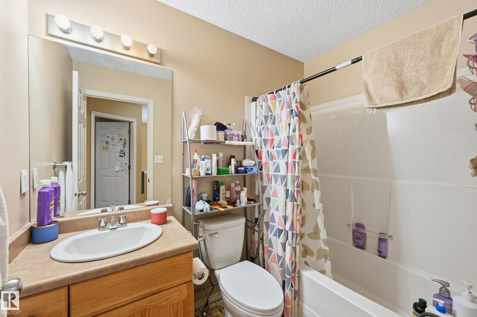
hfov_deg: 104.3
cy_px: 158
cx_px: 238
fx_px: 185
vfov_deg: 81.1
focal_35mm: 14
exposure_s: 1/15
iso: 100
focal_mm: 14
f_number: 8
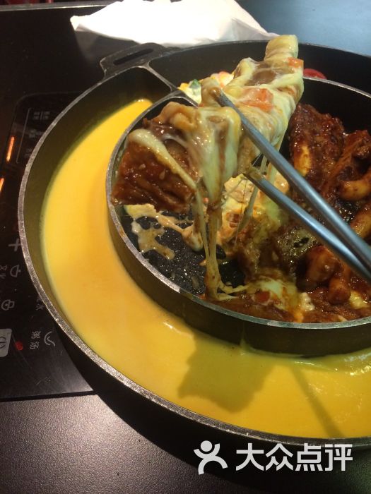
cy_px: 247
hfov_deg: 48.2
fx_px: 414
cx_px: 186
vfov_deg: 61.7
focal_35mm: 29
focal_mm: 4.15
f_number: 2.2
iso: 250
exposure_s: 1/33
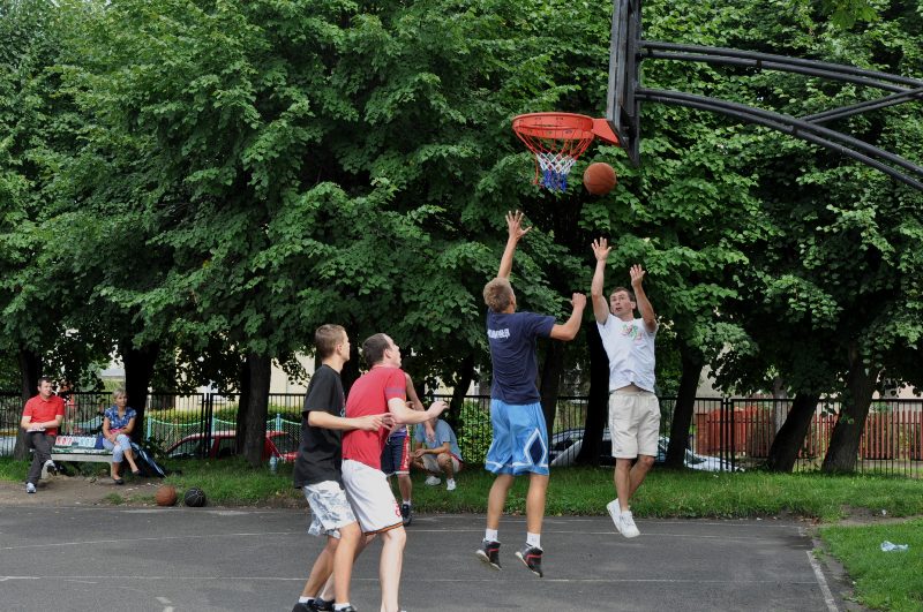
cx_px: 462
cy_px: 306
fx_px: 1459
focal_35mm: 57
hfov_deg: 35.1
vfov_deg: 23.7
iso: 500
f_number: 5.6
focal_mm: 38
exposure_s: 1/500
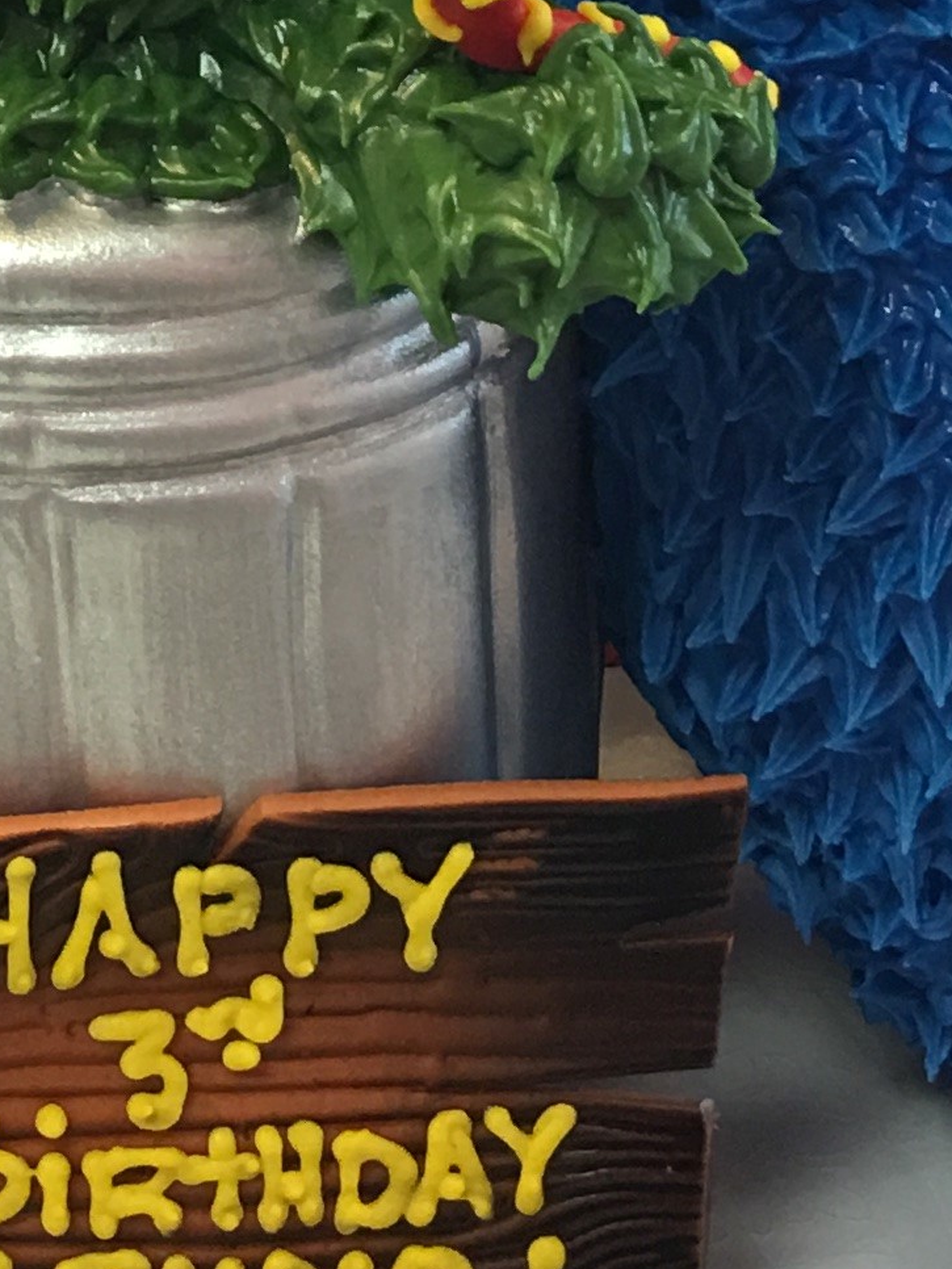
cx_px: -66
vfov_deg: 15.2
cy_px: -594
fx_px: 4435
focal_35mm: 121
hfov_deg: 12.1
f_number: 2.2
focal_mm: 4.15
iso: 40
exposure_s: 1/30
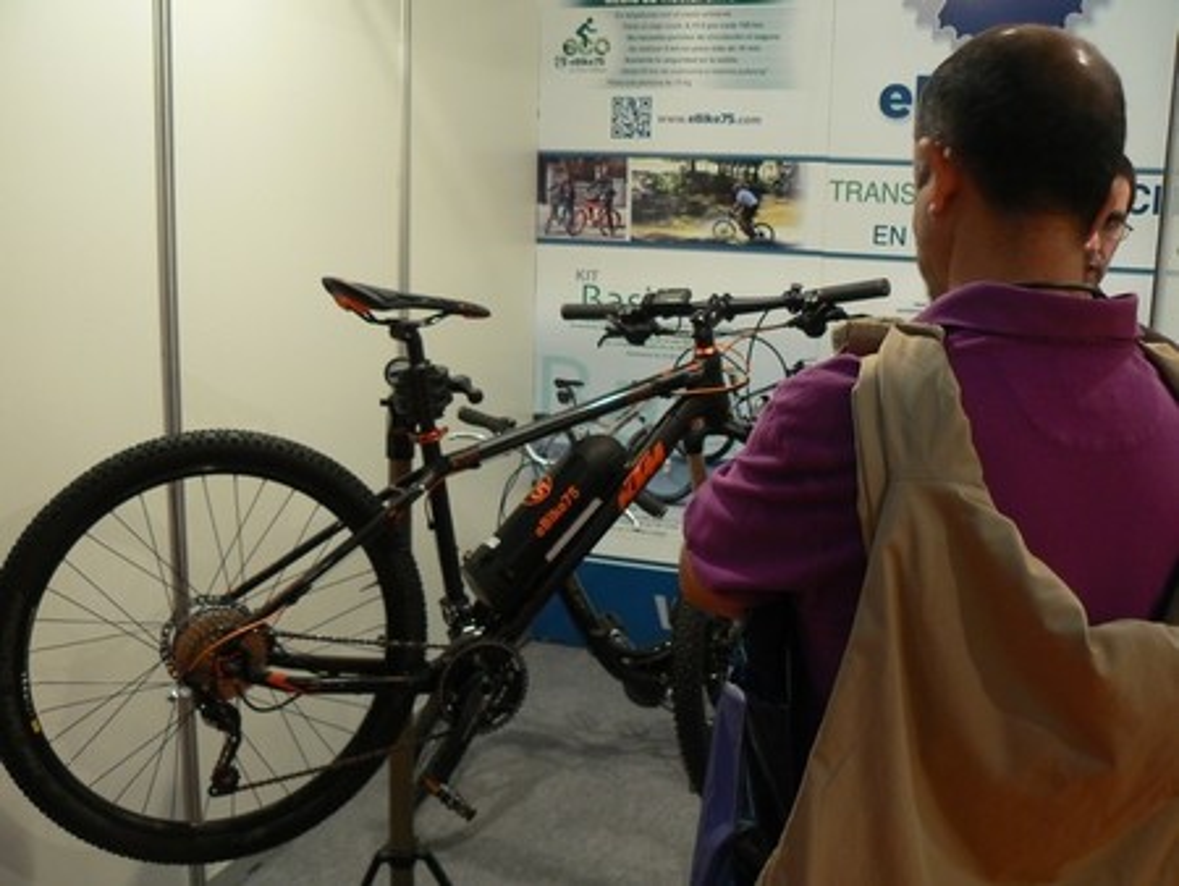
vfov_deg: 39.7
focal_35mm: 36
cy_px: 443
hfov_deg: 51.3
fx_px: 1227
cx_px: 590
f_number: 2.8
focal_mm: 6
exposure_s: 1/20
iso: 100
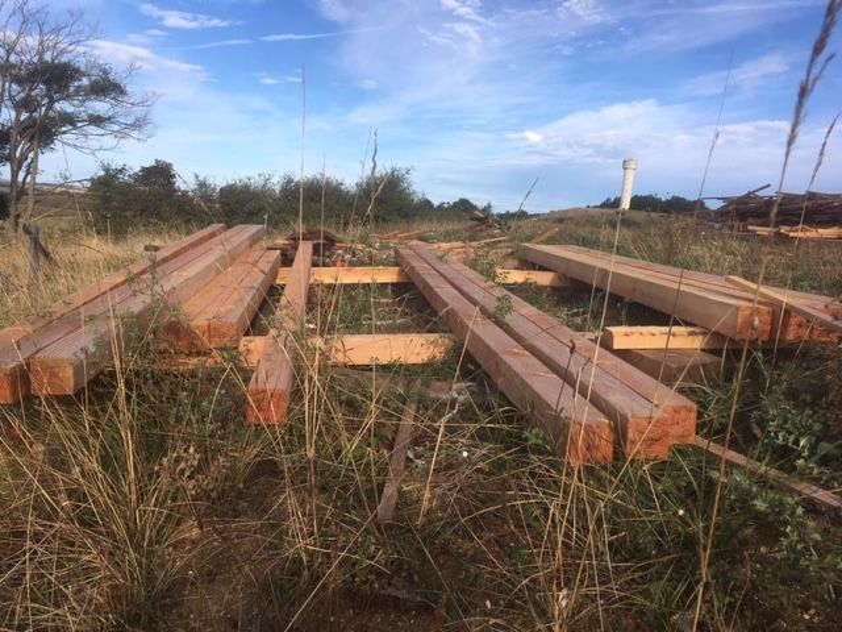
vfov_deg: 48.2
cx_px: 421
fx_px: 705
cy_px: 316
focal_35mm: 29
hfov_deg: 61.7
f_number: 2.2
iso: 25
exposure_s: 1/1241
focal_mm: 4.15
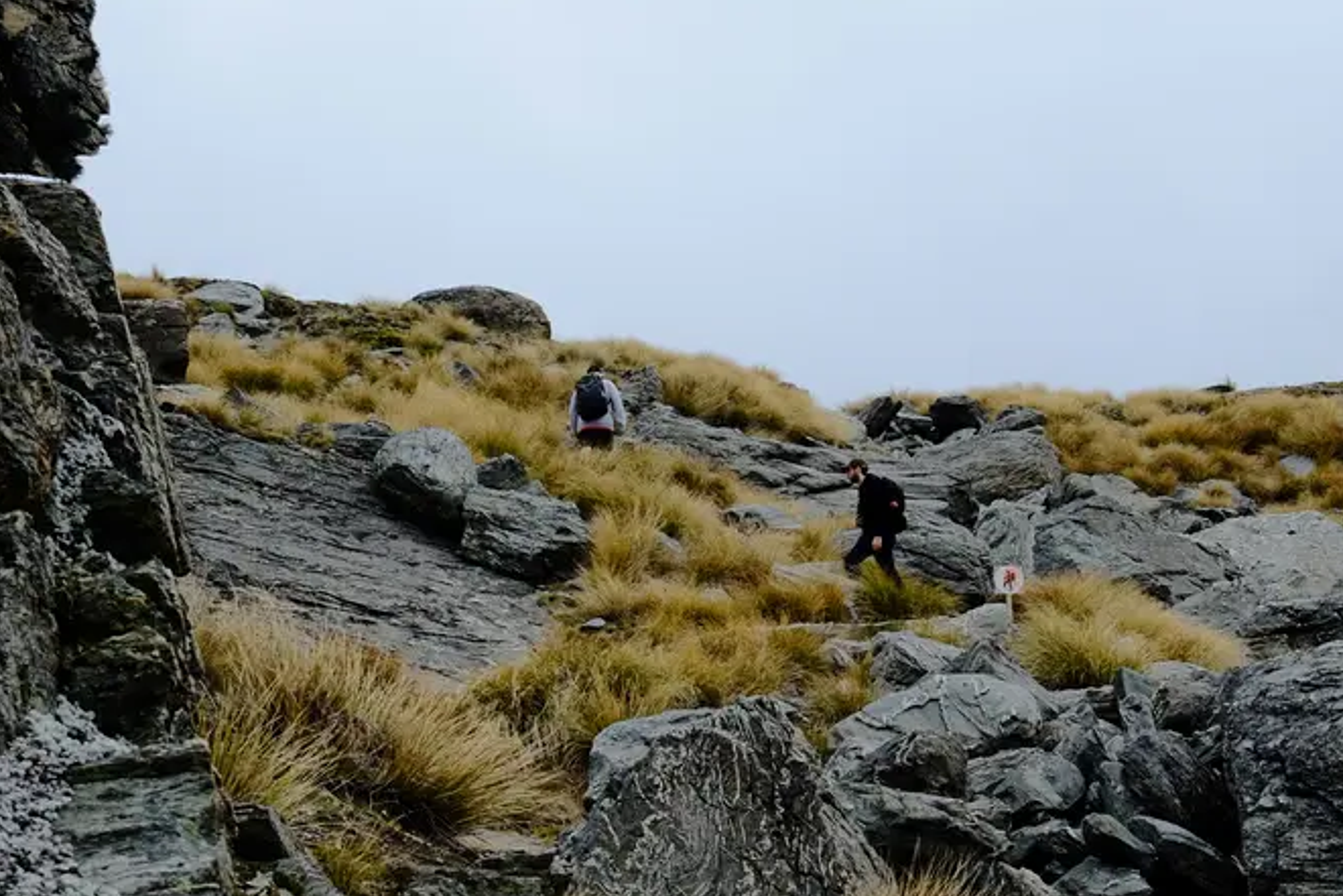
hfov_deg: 32.4
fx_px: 2313
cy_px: 731
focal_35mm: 62
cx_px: 674
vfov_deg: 21.6
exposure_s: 1/150
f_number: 8
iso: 400
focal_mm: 27.5
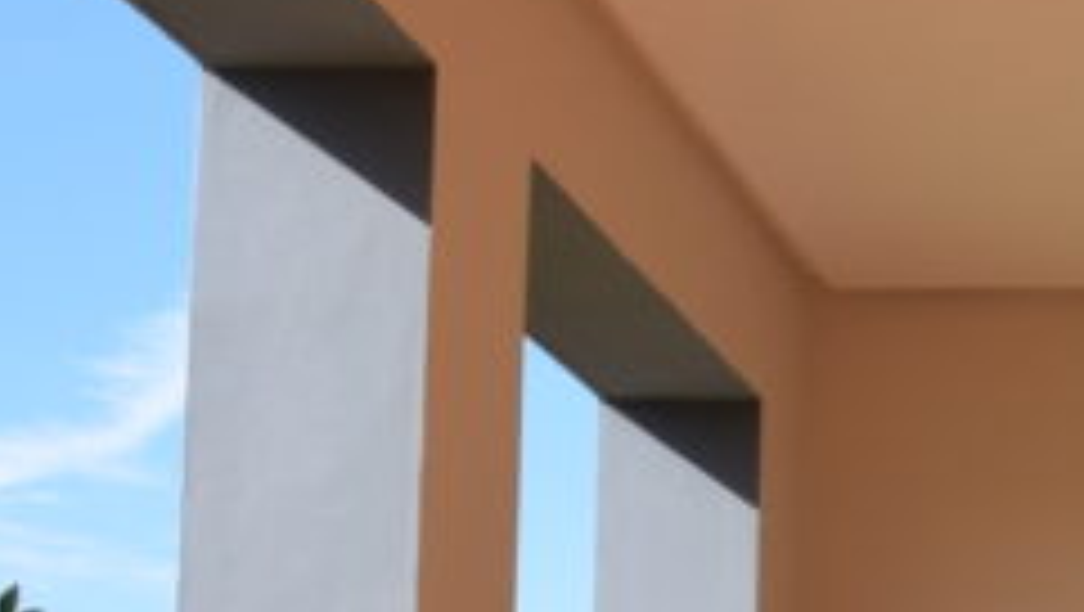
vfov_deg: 9.9
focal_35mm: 120
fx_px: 3452
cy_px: 785
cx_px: 1570
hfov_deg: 16.4
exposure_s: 1/320
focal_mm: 18
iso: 200
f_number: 9
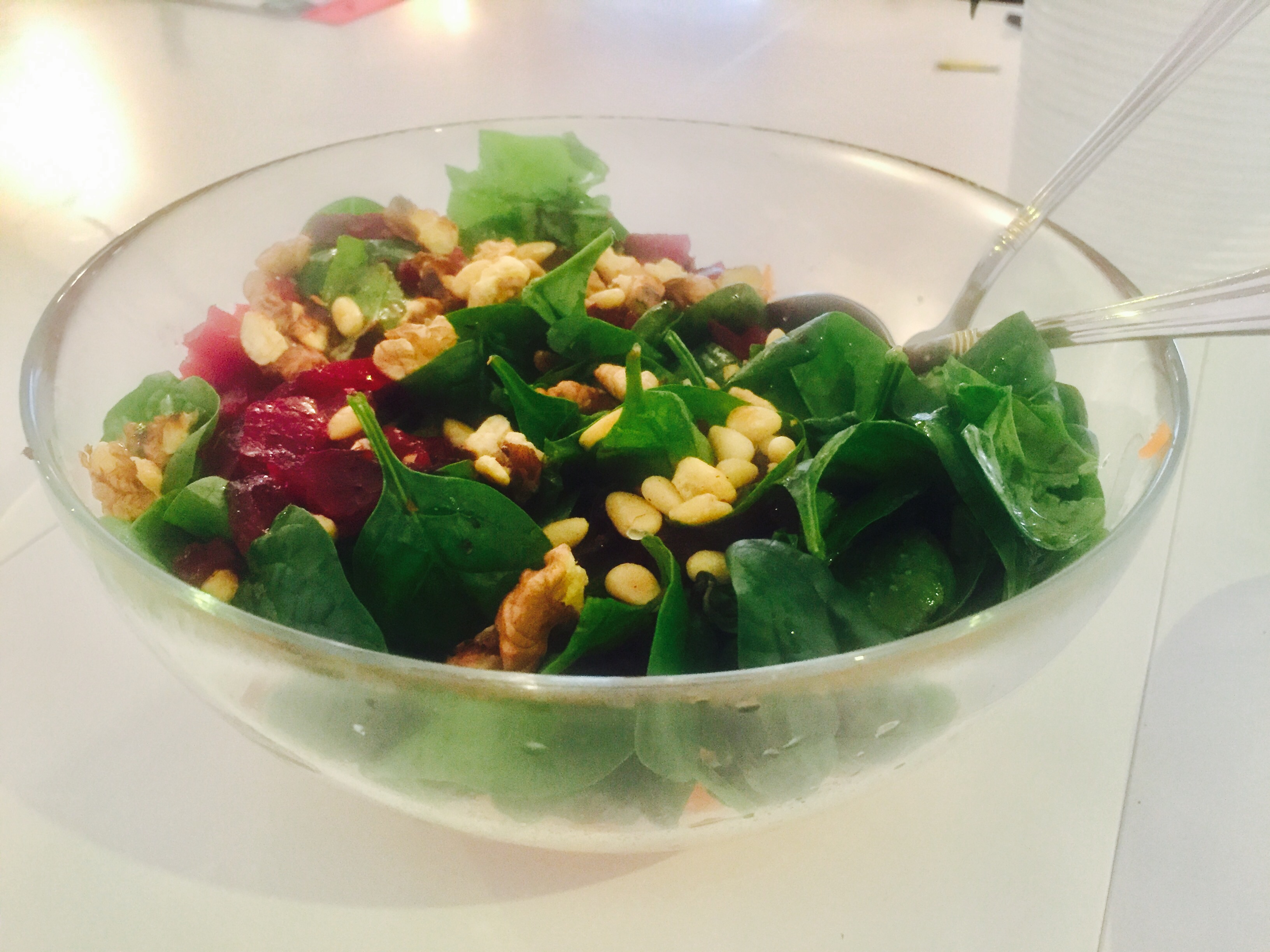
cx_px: 635
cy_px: 476
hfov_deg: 61.7
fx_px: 1064
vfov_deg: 48.2
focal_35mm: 29
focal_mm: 4.15
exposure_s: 1/20
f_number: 2.2
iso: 250
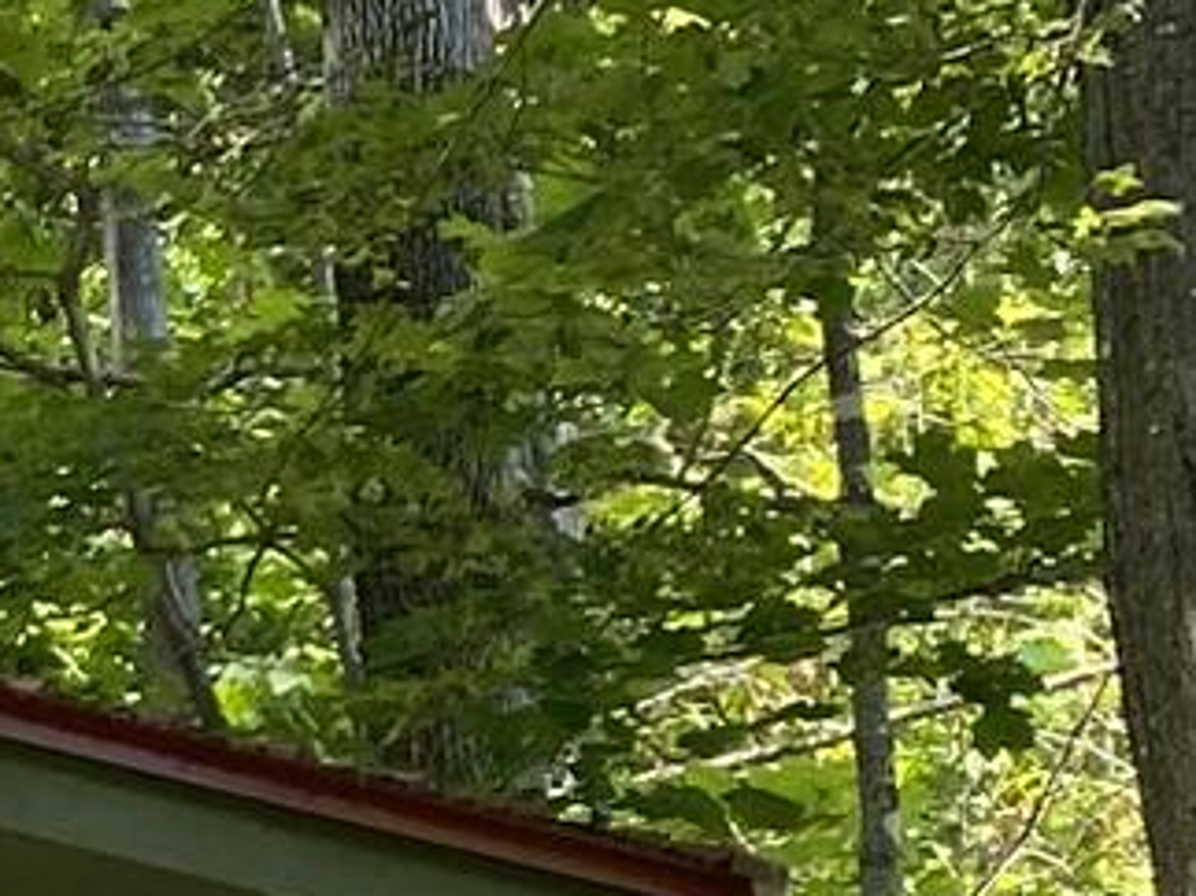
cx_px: -1877
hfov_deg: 10.1
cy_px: 1766
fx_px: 5699
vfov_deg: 8.5
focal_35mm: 165
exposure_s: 1/258
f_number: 1.8
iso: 32
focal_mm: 4.25
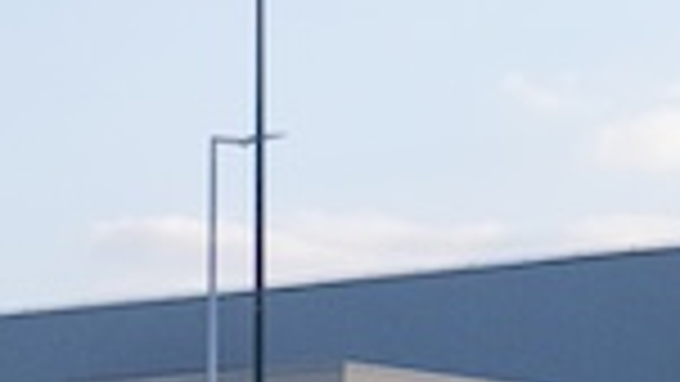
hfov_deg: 11.1
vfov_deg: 6.6
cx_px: 1216
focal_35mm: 181
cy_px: -207
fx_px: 3264
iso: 2500
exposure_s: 1/1600
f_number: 8
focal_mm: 29
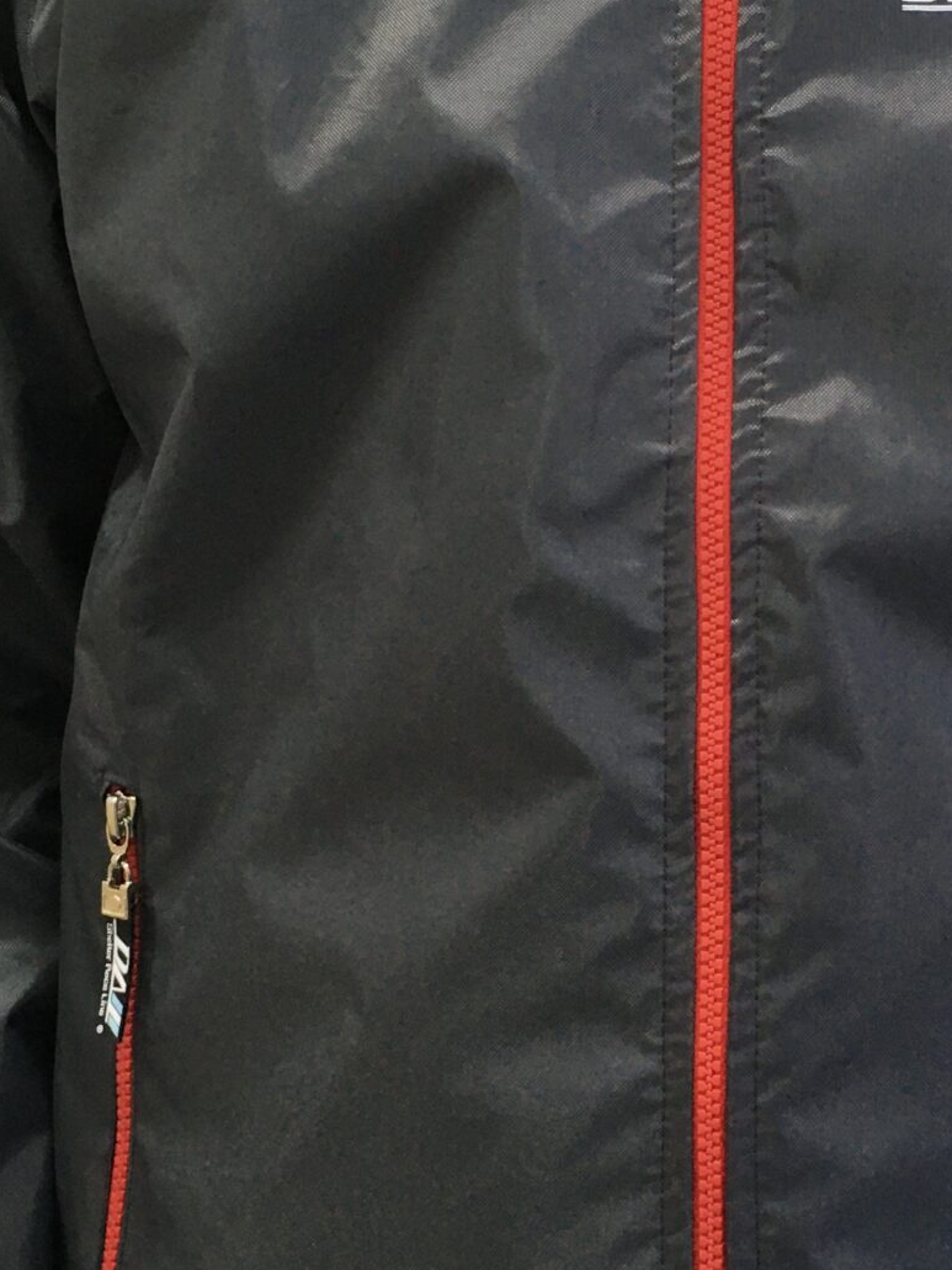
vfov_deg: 27.0
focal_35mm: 72
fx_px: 2641
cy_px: 527
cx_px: 675
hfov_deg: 20.3
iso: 50
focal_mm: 4.15
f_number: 2.2
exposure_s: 1/33
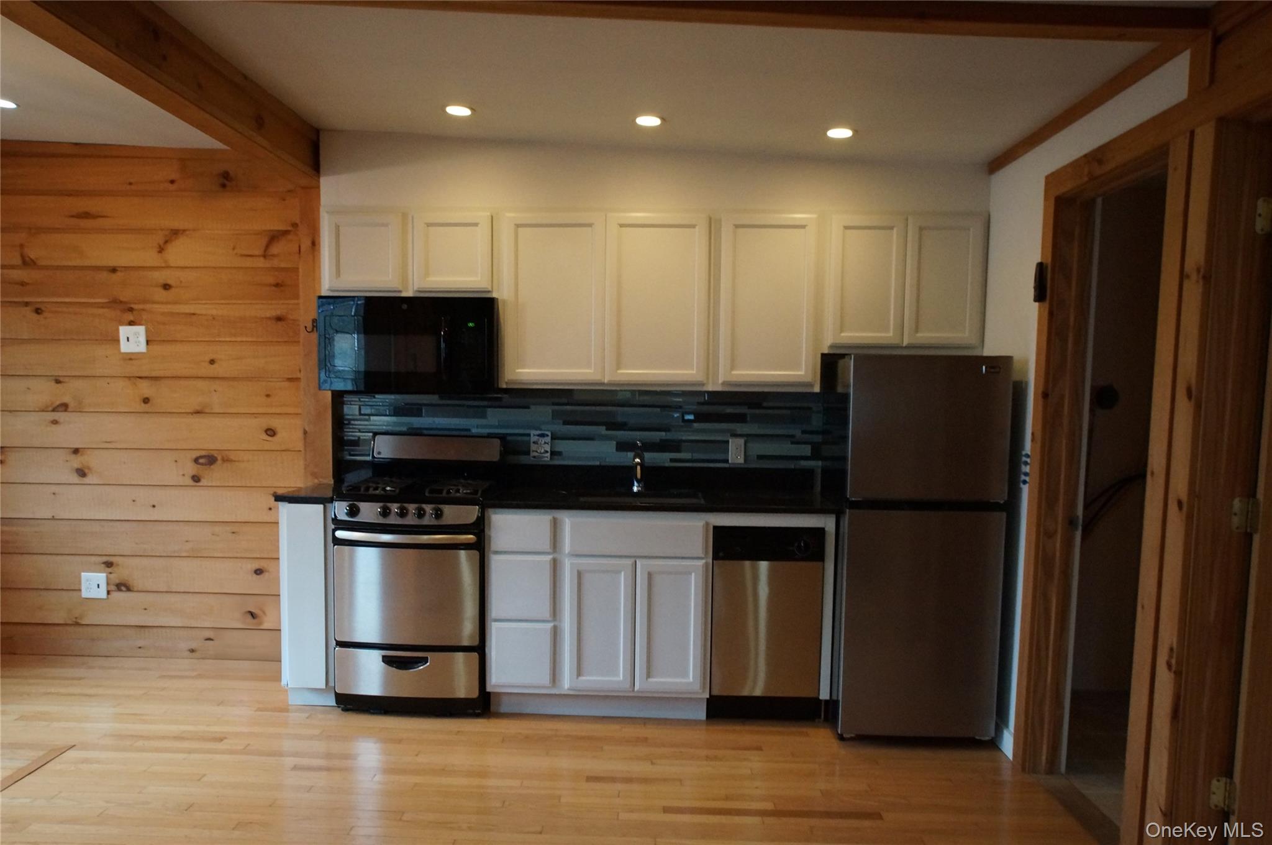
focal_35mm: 27
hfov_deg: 67.4
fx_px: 953
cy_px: 422
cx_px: 636
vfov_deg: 47.8
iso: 2500
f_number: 5.6
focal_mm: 18
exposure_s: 1/60
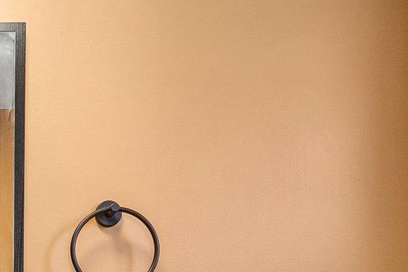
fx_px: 668
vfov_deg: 19.1
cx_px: -143
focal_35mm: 59
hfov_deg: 27.4
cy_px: 445
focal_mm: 10
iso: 400
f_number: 5.6
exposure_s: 1/80
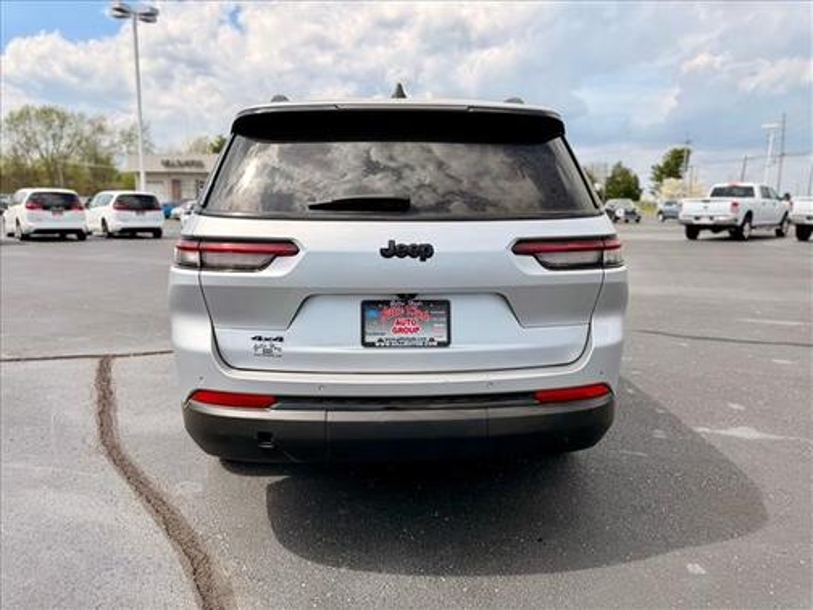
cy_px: 305
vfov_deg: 56.8
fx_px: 564
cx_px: 406
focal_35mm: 24
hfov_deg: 71.6
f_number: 1.78
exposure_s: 1/4673
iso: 80
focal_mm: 6.76
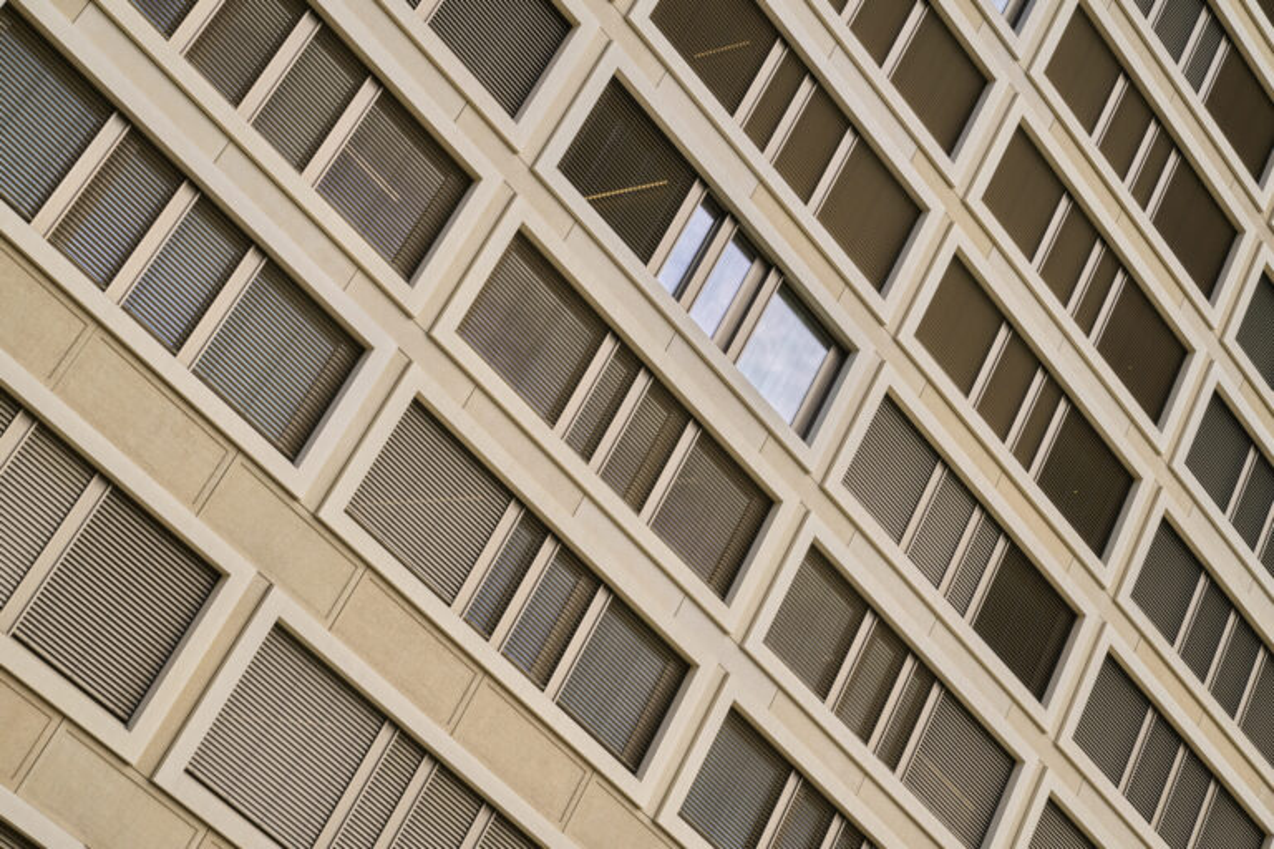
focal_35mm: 60
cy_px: 424
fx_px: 2123
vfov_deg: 22.6
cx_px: 637
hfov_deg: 33.4
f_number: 16
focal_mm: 60
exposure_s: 1/125
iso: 200
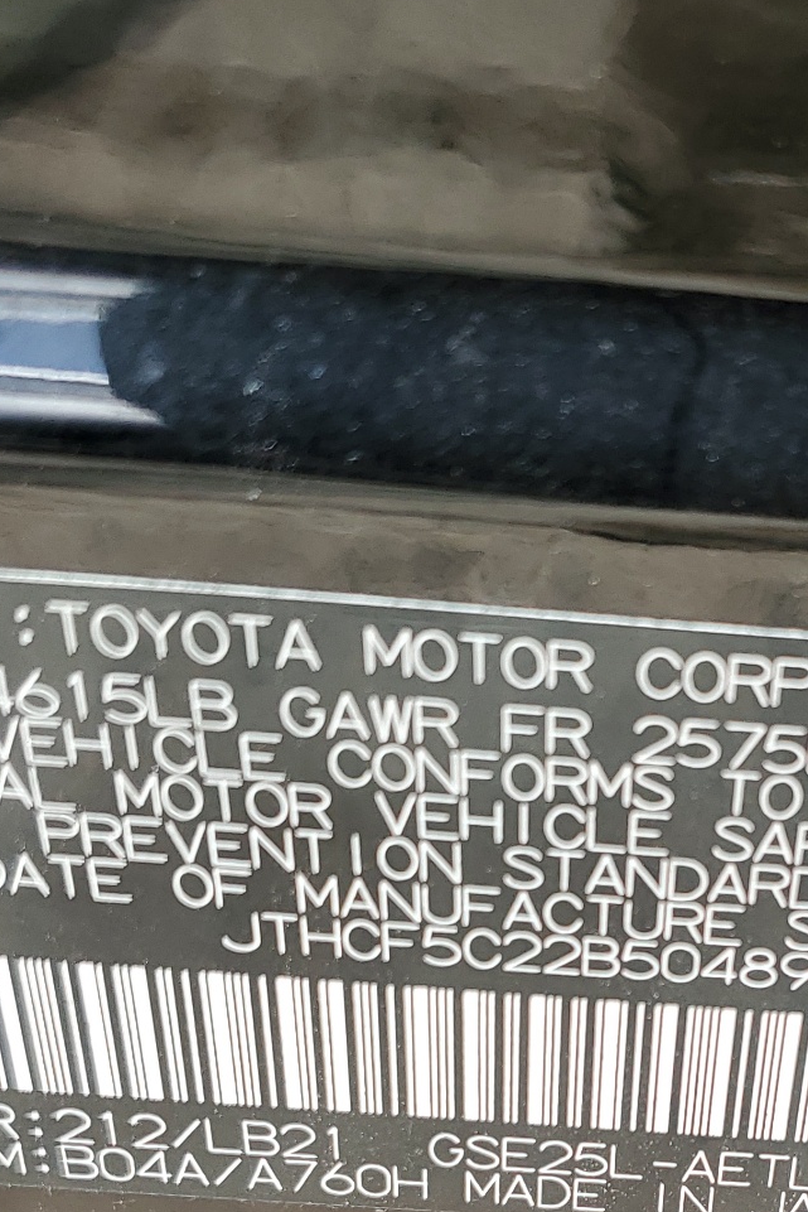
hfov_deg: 22.3
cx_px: 668
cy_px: 1119
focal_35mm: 60
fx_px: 2019
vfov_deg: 31.6
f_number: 1.5
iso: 50
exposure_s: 1/357
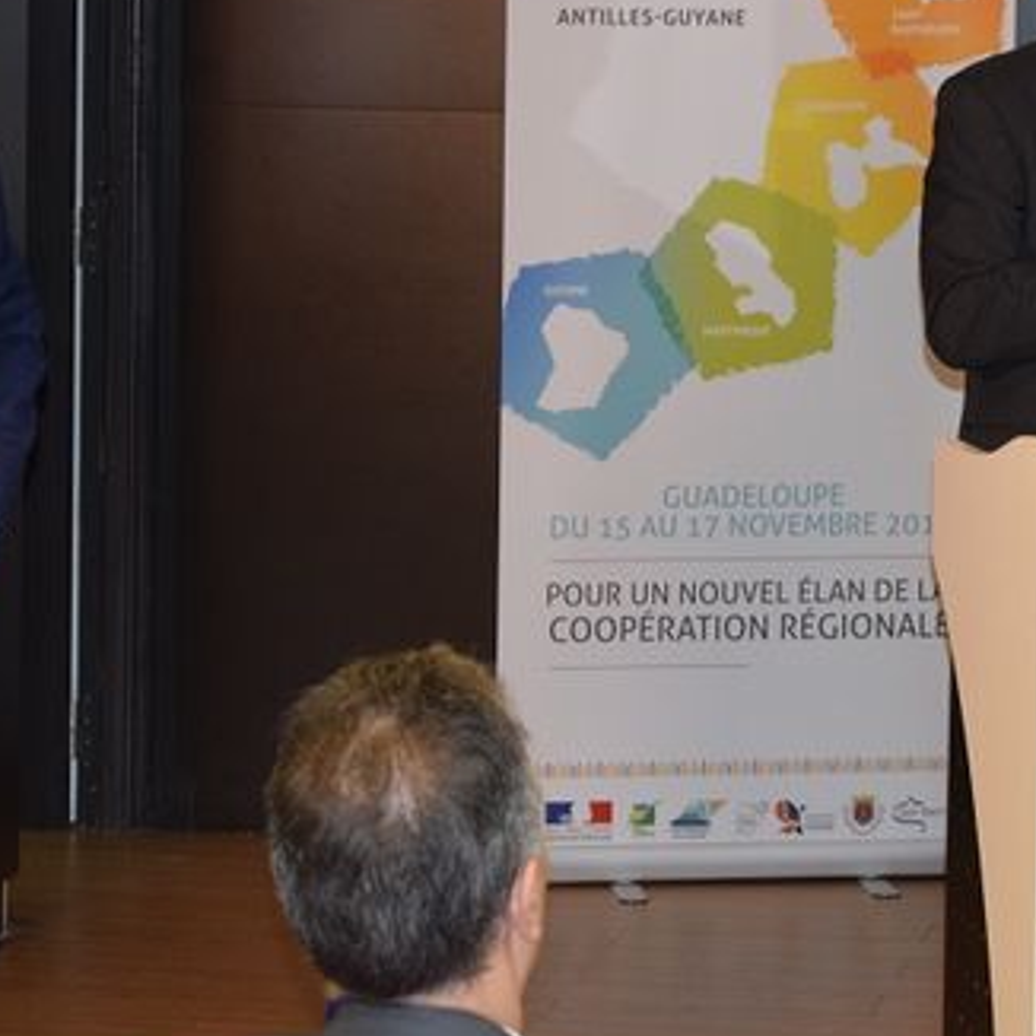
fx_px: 5825
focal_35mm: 172
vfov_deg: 10.1
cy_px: 291
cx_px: 528
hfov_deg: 10.2
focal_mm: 55
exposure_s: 1/60
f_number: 5.6
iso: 1250
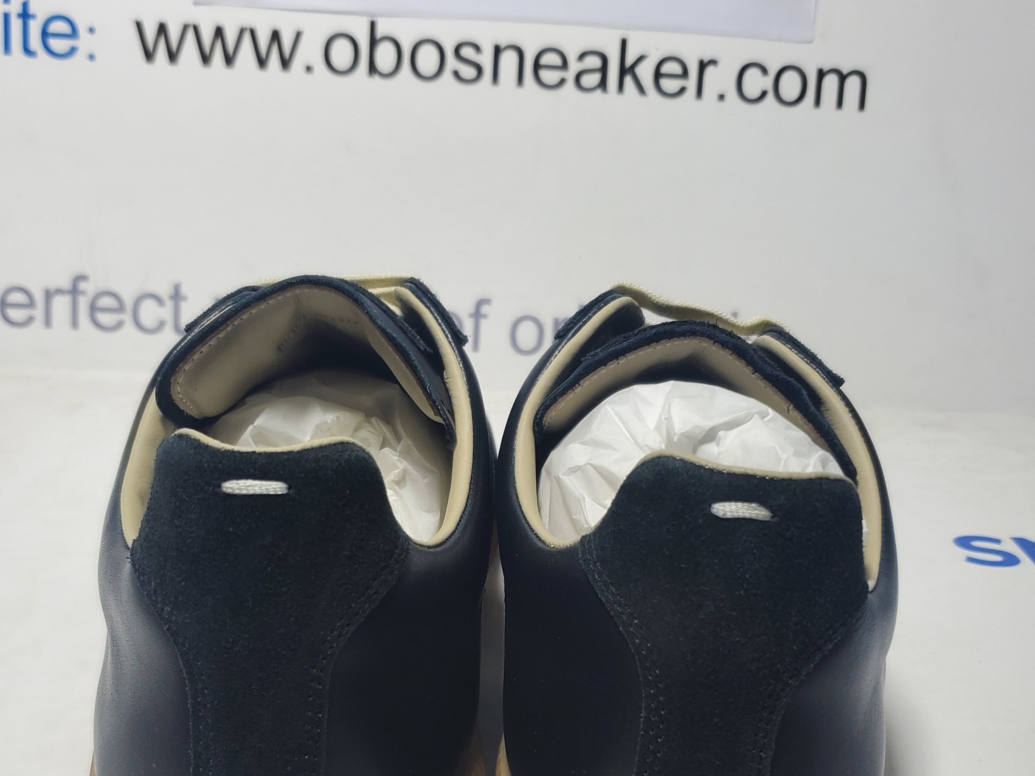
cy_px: 552
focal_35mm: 43
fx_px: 1286
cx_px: 542
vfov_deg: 33.1
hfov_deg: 43.8
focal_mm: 4.3
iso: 50
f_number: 1.5
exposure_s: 1/445
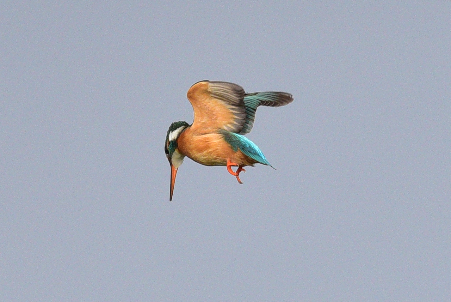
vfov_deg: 4.6
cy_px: 151
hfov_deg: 6.9
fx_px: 3762
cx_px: 226
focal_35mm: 300
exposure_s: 1/4000
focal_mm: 300
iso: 1250
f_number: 6.3
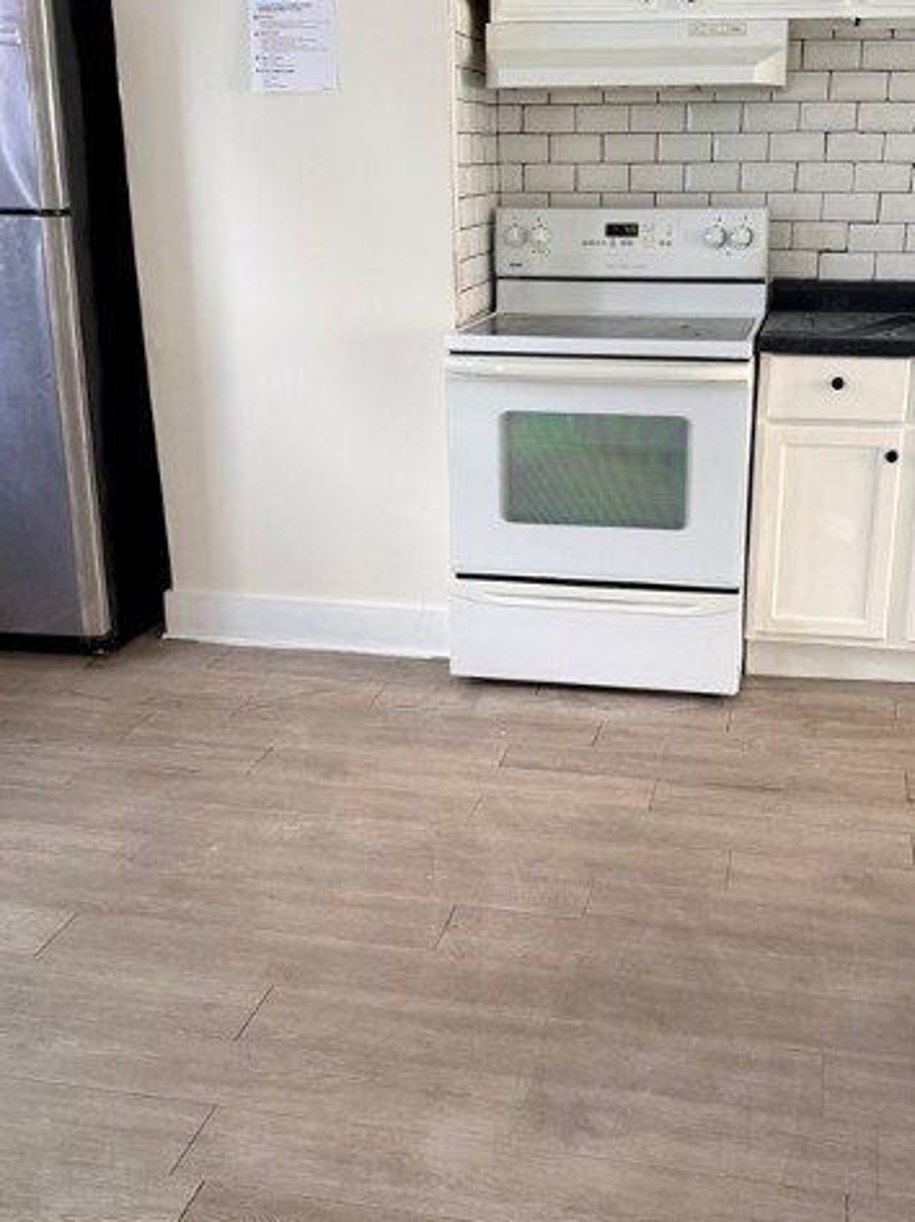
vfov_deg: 47.9
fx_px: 1376
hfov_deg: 36.6
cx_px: 571
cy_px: 592
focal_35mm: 39
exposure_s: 1/60
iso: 250
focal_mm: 6.76
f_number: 1.78
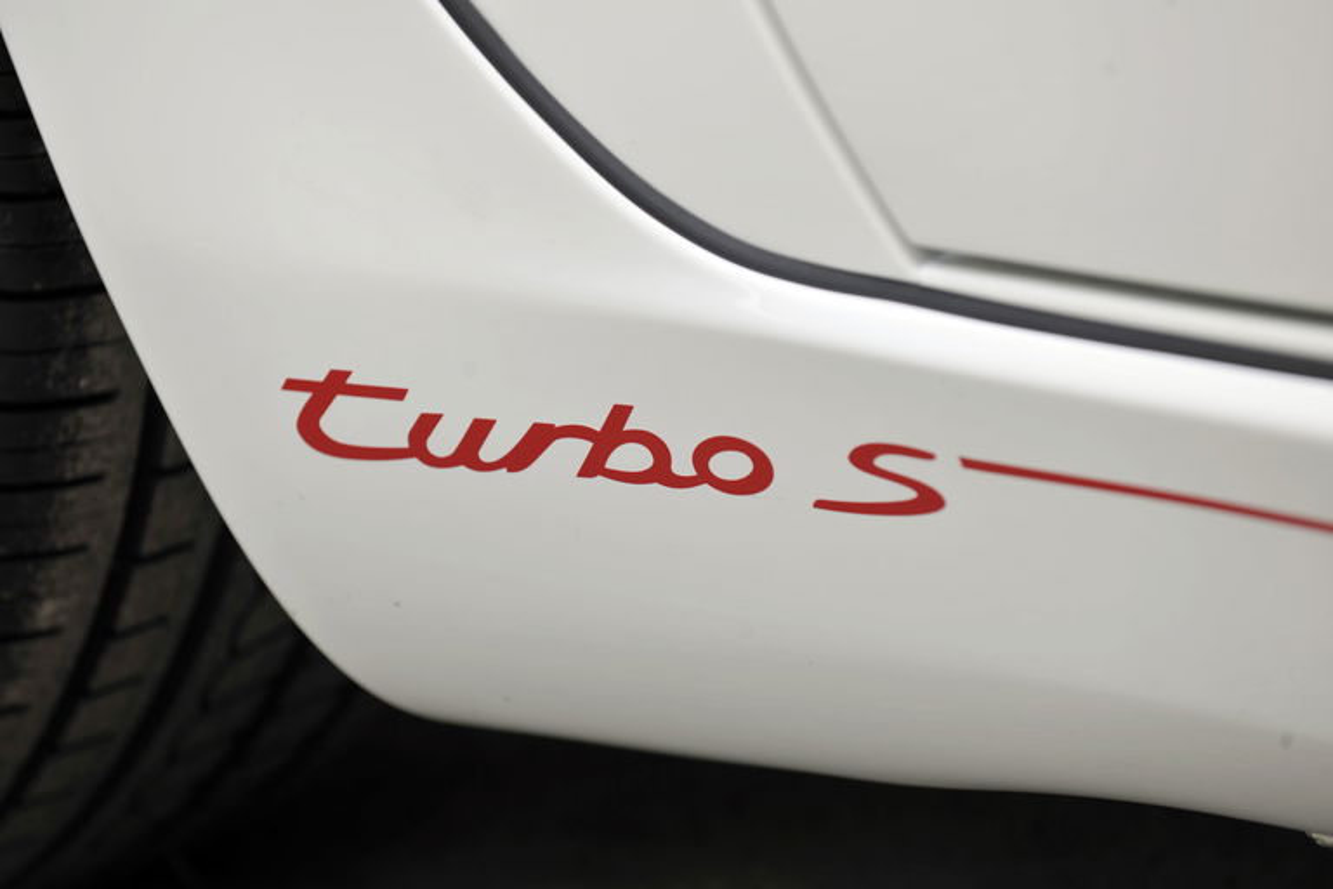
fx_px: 7405
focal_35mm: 200
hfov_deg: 10.3
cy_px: 444
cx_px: 666
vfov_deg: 6.9
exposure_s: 1/100
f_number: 4
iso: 100
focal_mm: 200
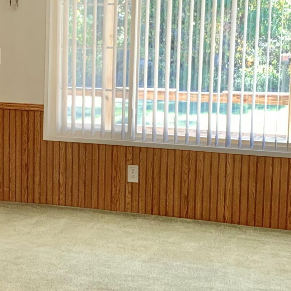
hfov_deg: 20.3
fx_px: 808
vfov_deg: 20.4
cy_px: 144
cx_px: 80
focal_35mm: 85
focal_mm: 4.25
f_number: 1.8
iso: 64
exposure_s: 1/60
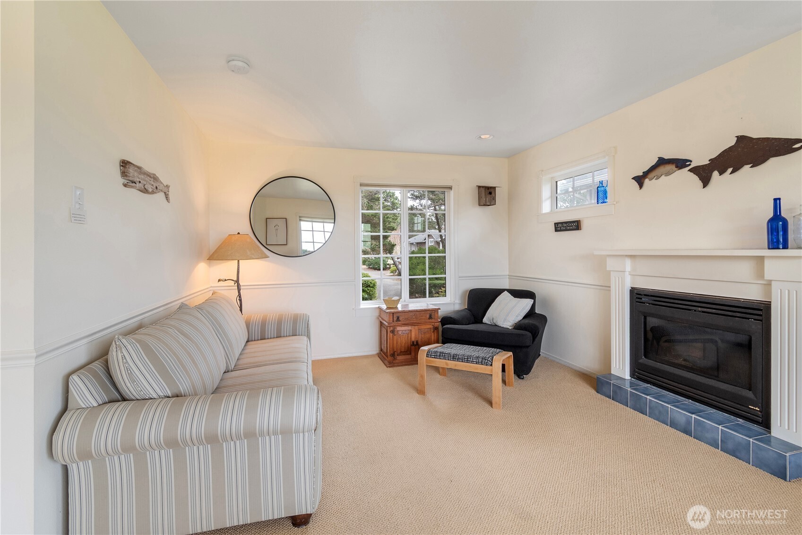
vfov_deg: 77.3
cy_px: 268
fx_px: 334
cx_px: 401
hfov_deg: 100.4
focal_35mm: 15
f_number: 9
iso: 200
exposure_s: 1/6
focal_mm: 10
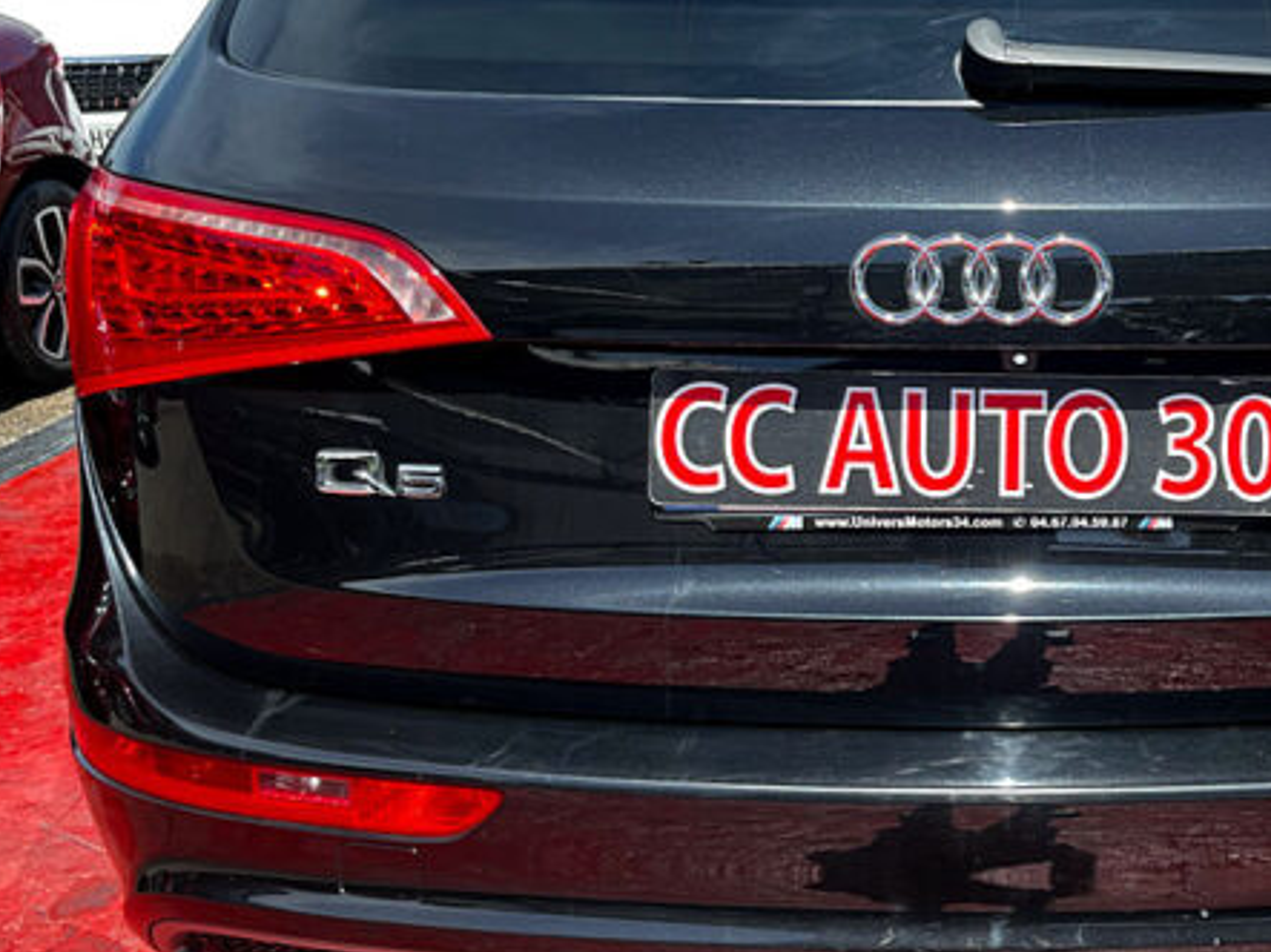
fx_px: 1725
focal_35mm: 47
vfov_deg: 30.8
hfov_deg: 39.1
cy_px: 422
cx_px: 987
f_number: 1.6
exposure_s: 1/906
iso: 50
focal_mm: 5.1
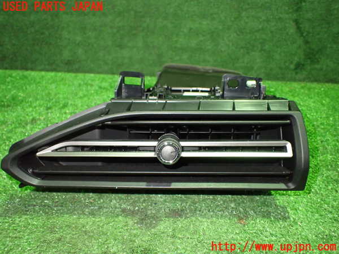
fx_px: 294
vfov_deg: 46.8
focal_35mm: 30
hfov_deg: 60.0
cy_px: 127
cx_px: 170
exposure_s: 1/30
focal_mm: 5.4
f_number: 2.3
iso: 1000
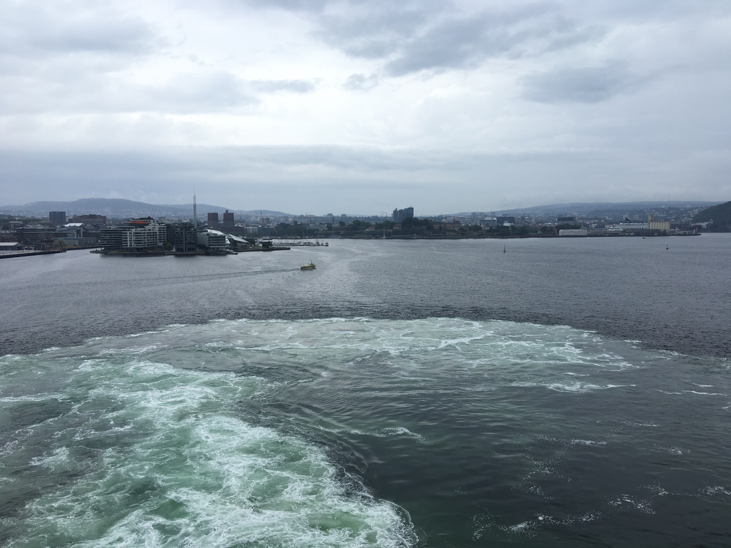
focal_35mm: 29
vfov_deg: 48.2
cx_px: 366
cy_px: 274
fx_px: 612
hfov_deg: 61.7
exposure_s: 1/801
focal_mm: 4.15
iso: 25
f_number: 2.2
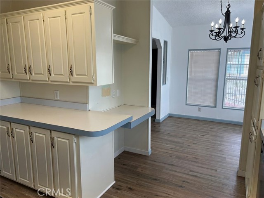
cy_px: 99
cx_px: 132
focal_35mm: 26
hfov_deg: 67.3
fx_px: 198
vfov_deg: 53.1
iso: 32
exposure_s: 1/126
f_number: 1.5
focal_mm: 5.7
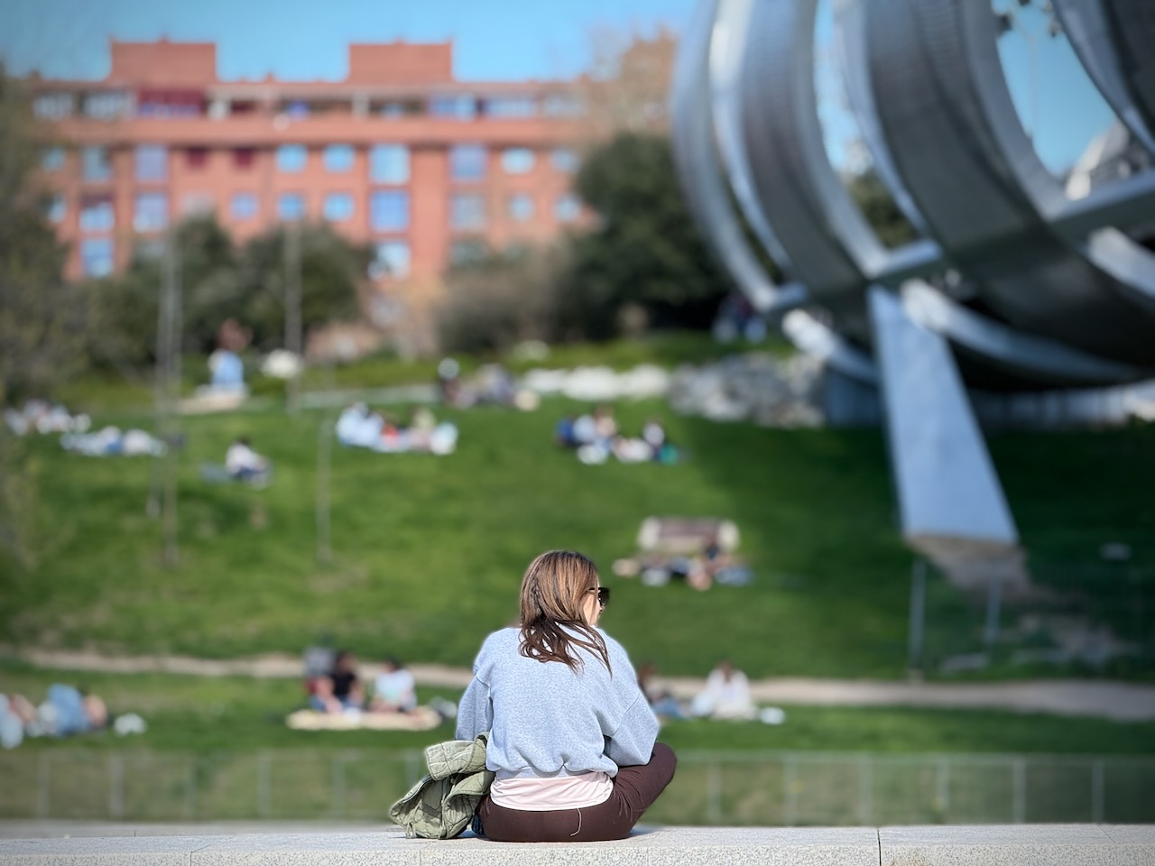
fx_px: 4004
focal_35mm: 120
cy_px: 433
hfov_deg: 16.4
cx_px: 578
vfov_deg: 12.3
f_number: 2.8
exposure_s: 1/591
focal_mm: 15.66
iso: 64
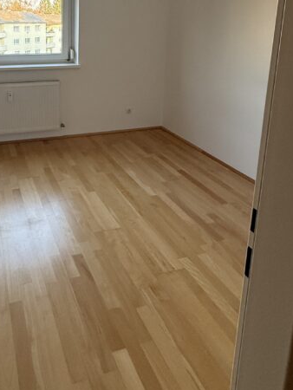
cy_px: 78
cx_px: 61
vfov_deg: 58.5
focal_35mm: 28
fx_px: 316
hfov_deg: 47.3
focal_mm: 2.22
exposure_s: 1/99
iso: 160
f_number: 2.2
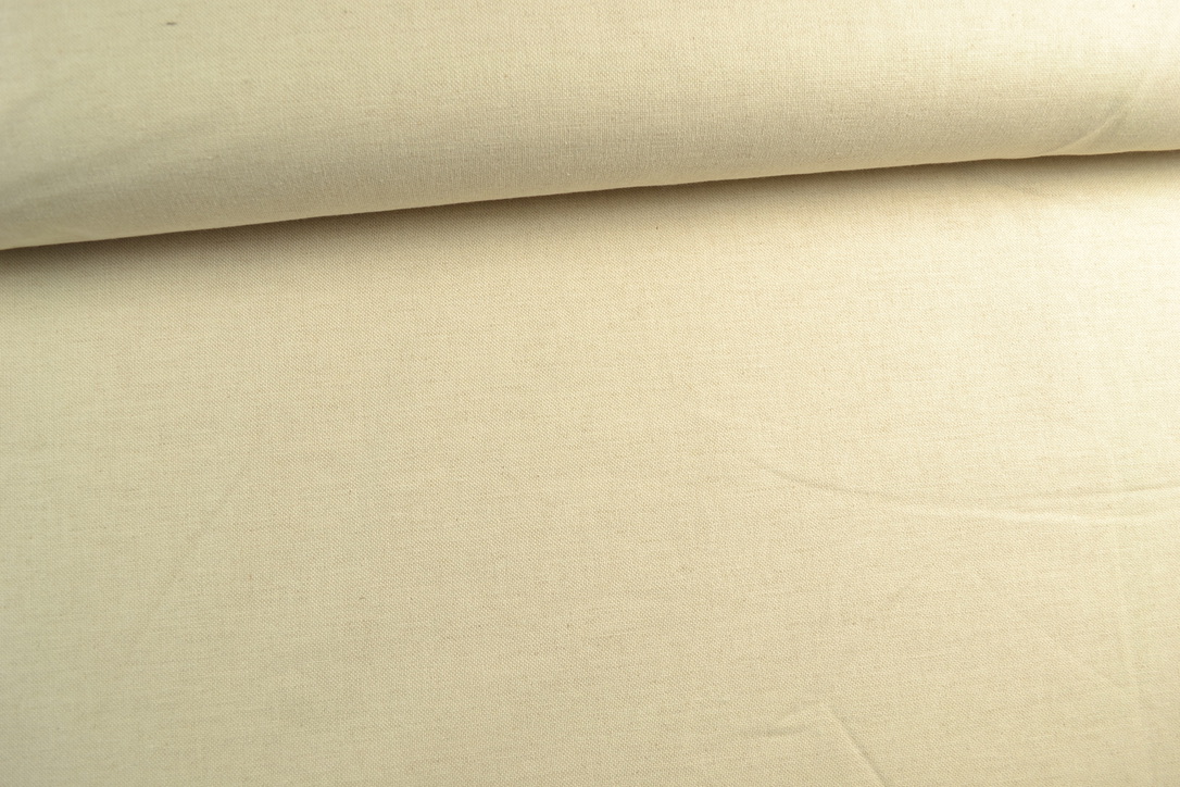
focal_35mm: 33
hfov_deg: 57.2
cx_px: 590
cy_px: 394
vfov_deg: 40.0
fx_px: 1082
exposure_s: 1/20
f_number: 5.6
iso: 100
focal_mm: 22
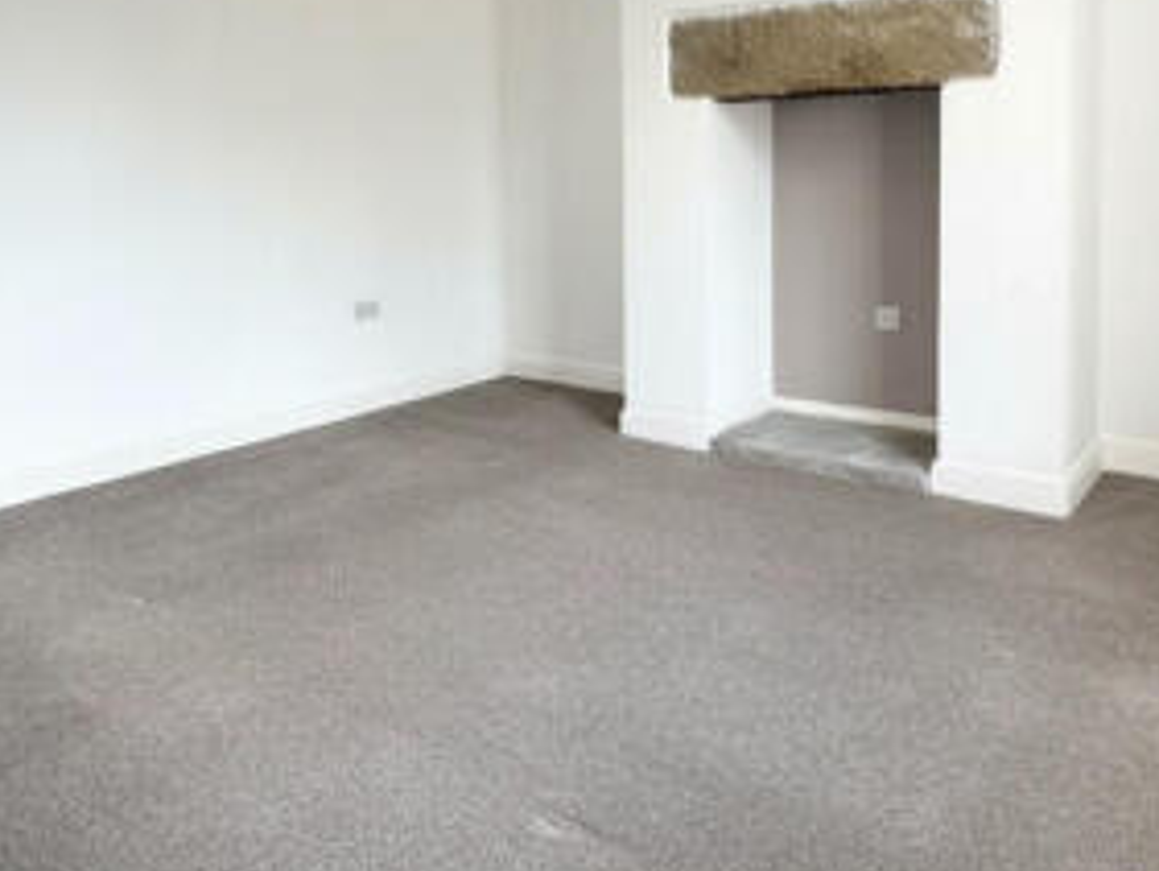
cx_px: 600
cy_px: 246
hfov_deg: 61.6
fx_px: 971
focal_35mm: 29
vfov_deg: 46.9
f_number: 2.2
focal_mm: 2.22
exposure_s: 1/100
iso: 50
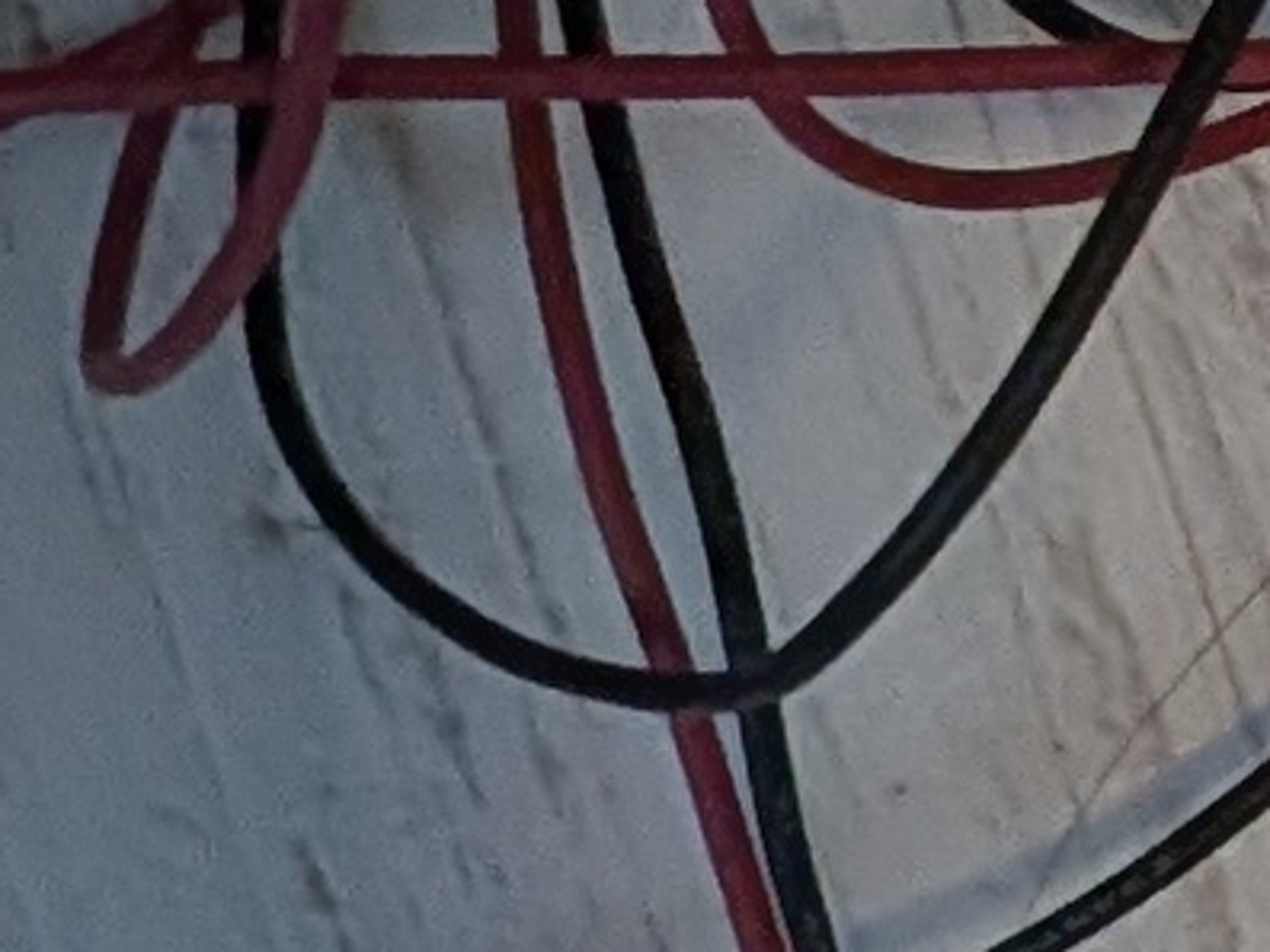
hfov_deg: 7.0
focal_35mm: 242
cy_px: 732
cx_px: 4328
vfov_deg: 6.1
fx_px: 8881
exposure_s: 1/120
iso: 1238
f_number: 1.7
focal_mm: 4.53
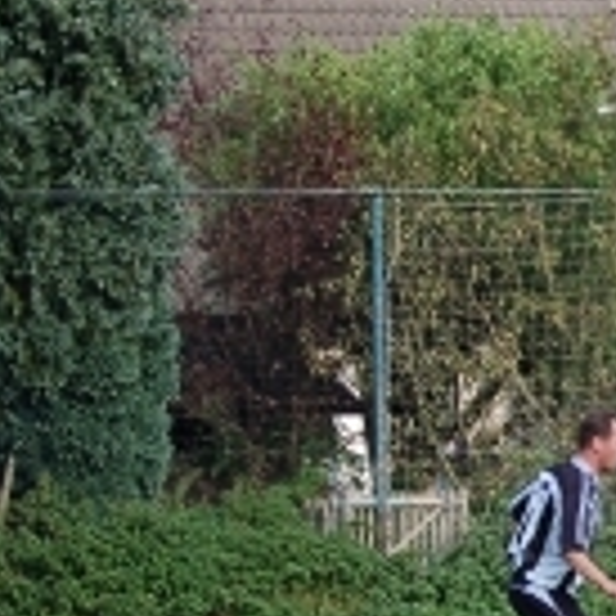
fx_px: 6966
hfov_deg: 5.0
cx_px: 1147
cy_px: 603
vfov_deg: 5.1
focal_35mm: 346
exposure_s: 1/1000
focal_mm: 62
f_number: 4.2
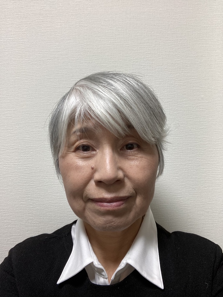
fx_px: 275
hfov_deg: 44.2
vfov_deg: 56.8
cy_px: 148
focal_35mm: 32
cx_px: 112
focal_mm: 2.87
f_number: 2.2
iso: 160
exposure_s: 1/60
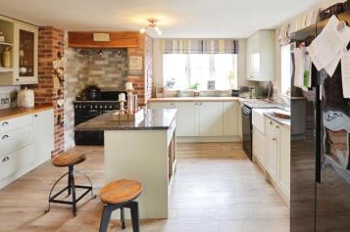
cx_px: 199
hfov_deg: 83.6
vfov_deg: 61.5
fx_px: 194
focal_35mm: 20
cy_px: 100
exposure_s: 1/60
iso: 500
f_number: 4
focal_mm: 10
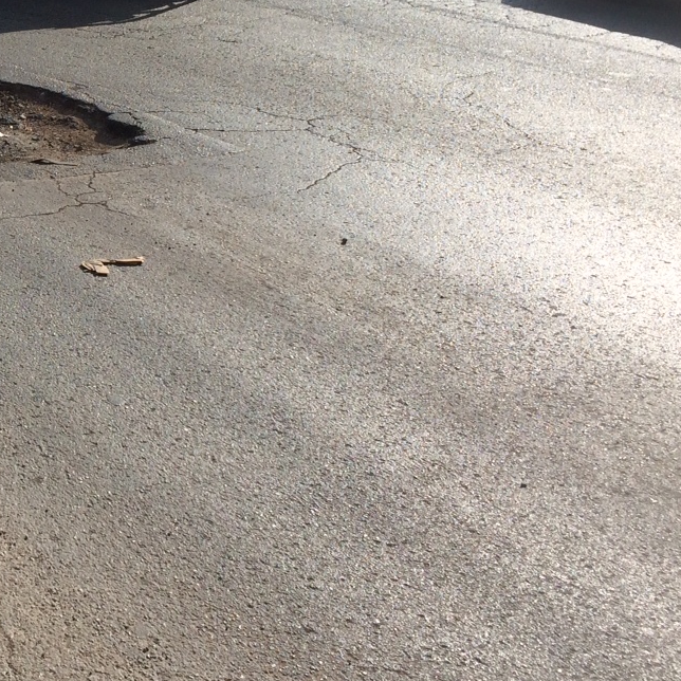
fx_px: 1447
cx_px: -79
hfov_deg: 24.6
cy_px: 186
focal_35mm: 65
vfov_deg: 26.2
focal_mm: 4.15
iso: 32
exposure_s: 1/2564
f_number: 2.2
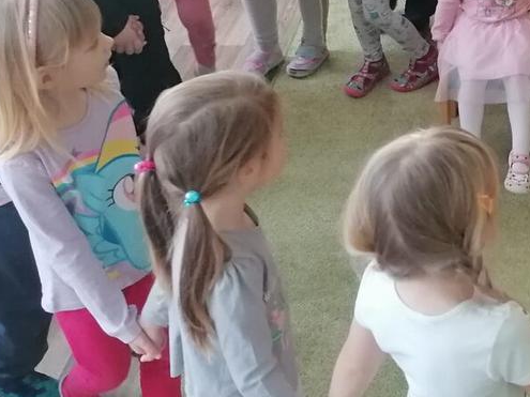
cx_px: 636
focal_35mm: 73
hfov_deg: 24.2
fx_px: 1117
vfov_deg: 19.6
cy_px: 1
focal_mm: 4.75
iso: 400
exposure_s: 1/100
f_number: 1.8
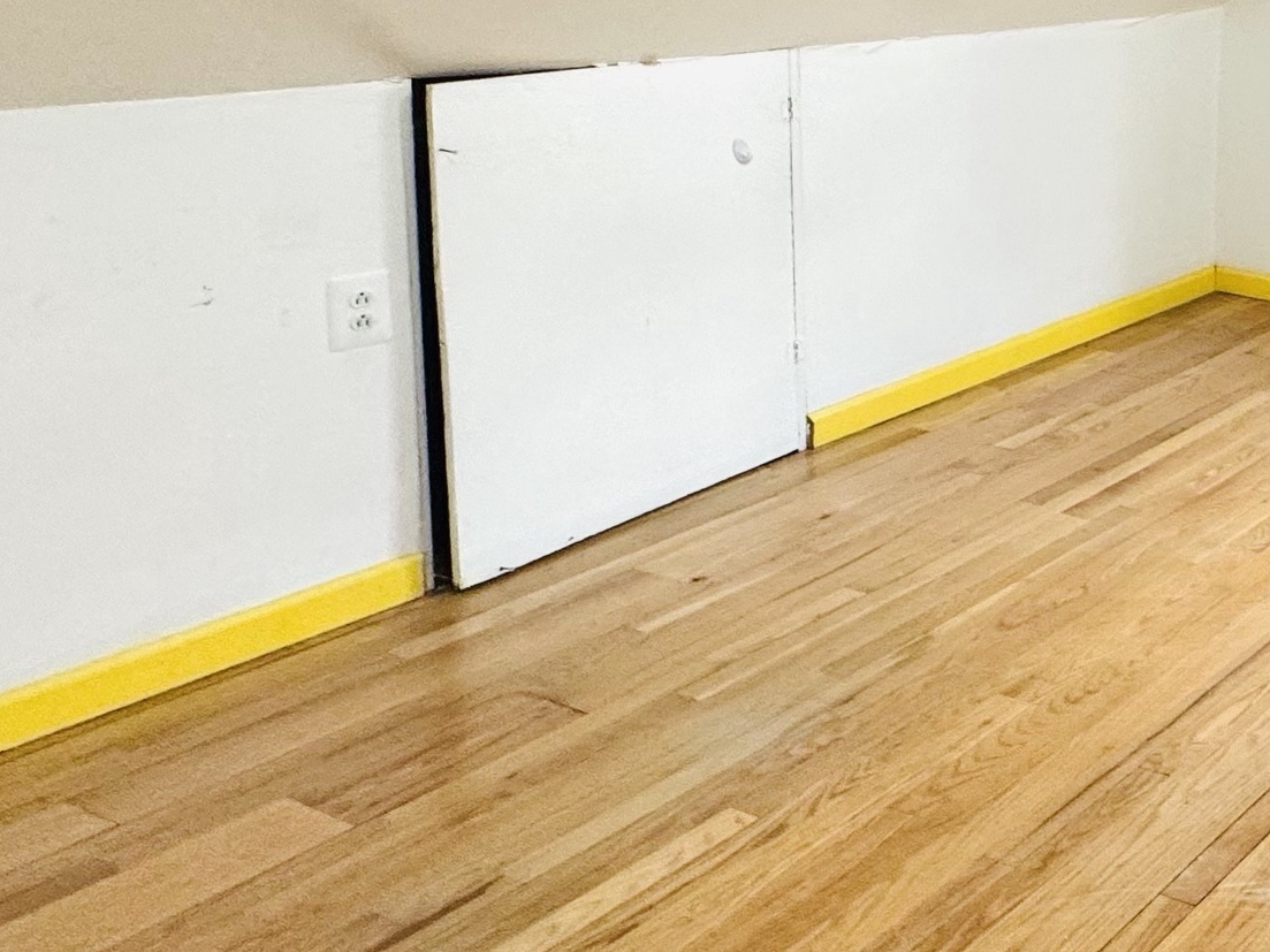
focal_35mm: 39
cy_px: 102
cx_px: 1673
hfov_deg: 33.7
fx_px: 1431
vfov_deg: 34.8
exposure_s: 1/120
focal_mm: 2.22
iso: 200
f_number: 2.2
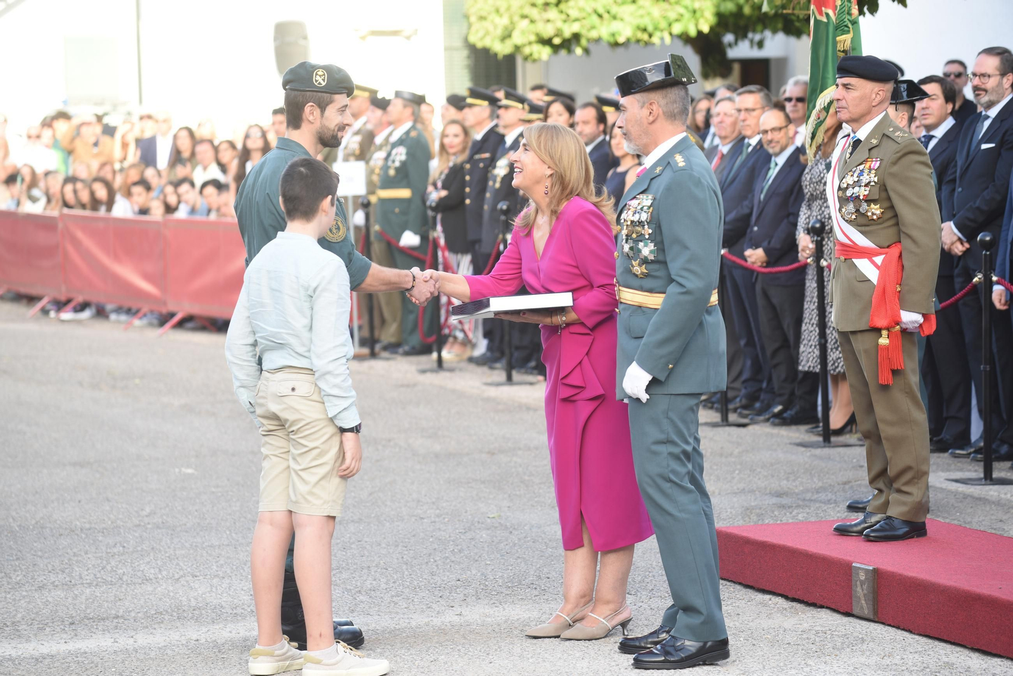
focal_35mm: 135
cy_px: 338
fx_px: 3800
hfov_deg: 15.2
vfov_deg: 10.2
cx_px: 506
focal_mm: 135
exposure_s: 1/160
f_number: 4
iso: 220
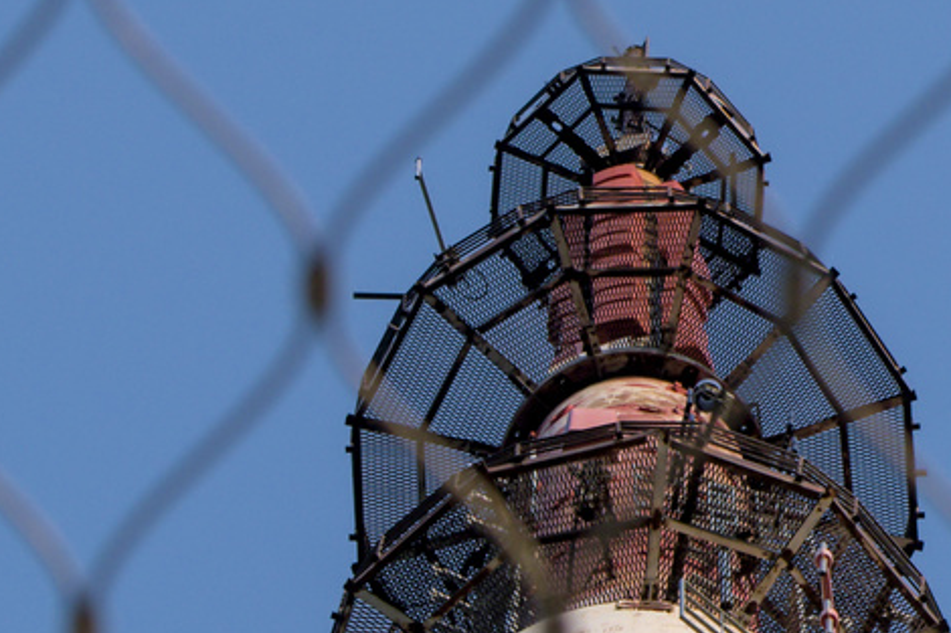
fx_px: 12939
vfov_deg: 2.8
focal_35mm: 490
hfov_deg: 4.2
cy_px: 1108
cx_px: 554
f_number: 11
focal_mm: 100
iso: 640
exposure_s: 1/300
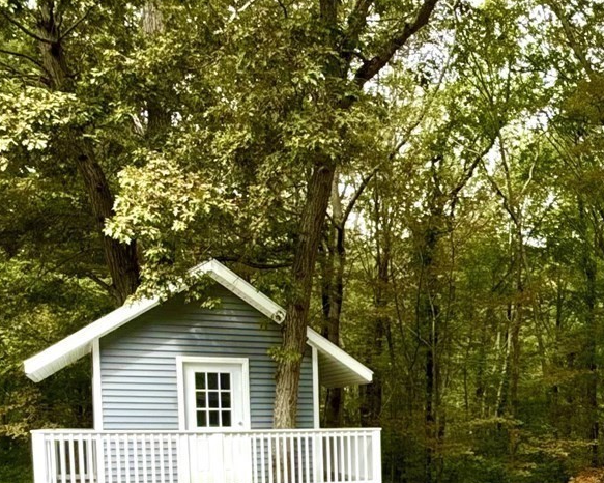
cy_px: 487
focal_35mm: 48
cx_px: 591
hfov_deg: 35.4
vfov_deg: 29.3
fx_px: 858
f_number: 2.2
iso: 50
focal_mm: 2.22
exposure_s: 1/455
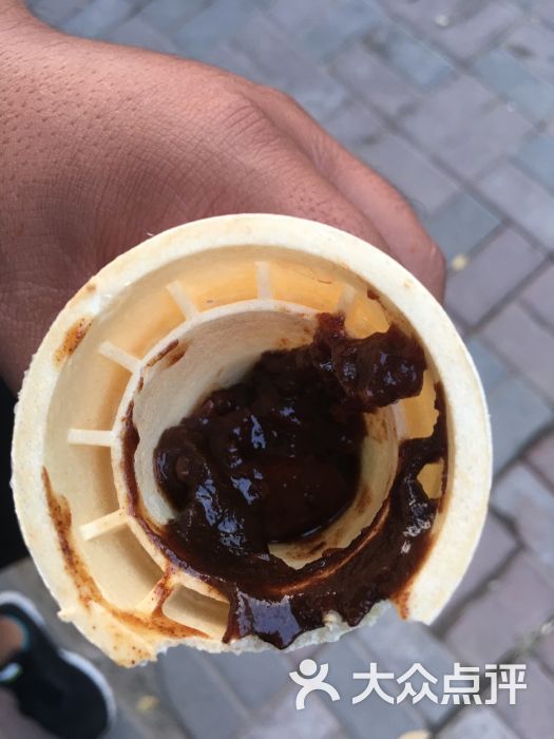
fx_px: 619
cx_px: 277
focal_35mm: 29
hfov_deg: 48.2
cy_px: 370
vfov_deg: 61.7
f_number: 2.2
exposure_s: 1/33
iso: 32
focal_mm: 4.15
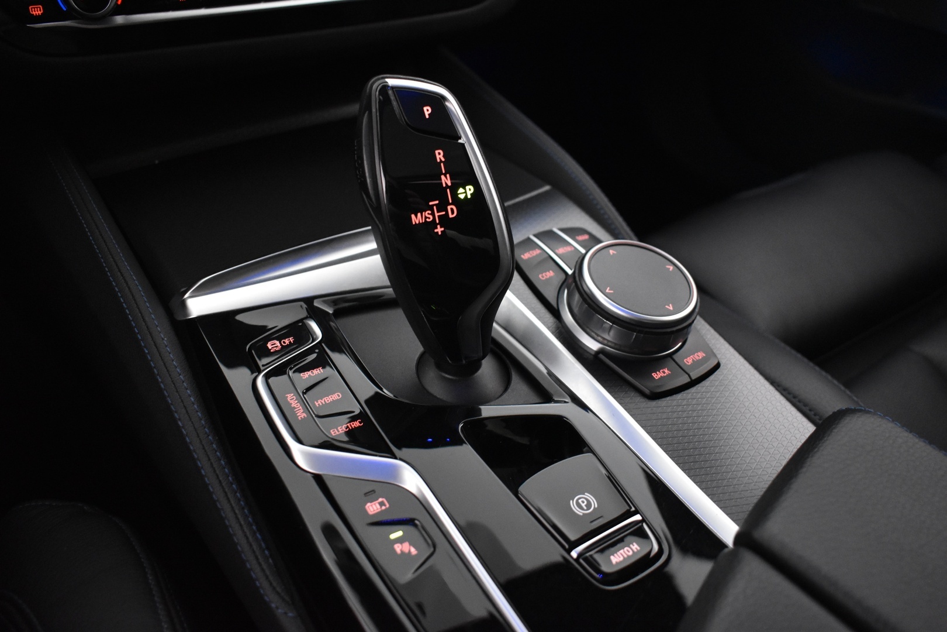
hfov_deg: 61.9
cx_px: 474
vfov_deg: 43.6
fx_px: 789
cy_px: 316
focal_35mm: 30
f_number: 3.8
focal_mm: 20
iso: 2800
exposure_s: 1/30
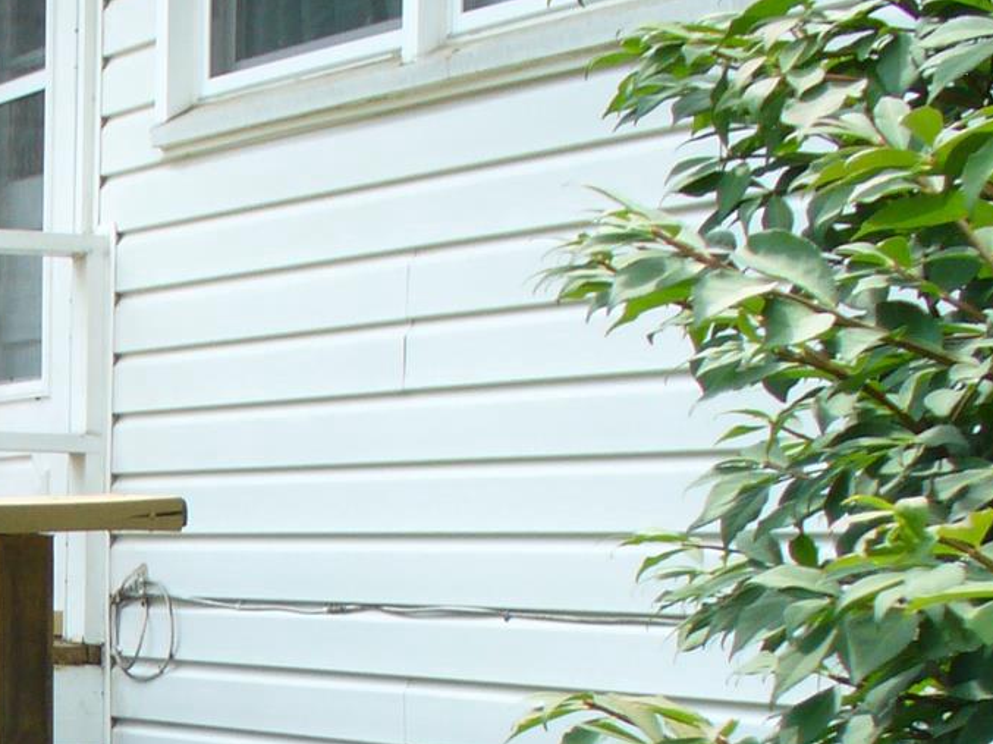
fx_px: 3211
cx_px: -229
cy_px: 949
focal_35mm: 112
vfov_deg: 12.8
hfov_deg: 16.8
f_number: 2.8
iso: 80
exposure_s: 1/160
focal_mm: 6.1
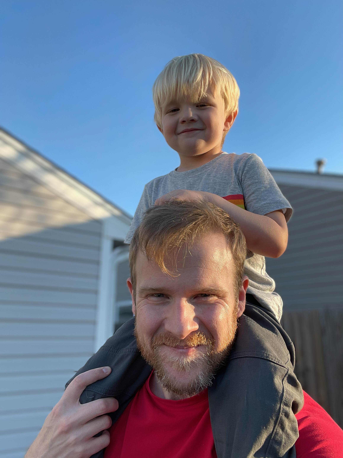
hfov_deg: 46.8
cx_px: 172
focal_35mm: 30
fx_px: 396
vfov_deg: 60.0
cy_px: 229
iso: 25
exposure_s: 1/166
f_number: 2.2
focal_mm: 2.71
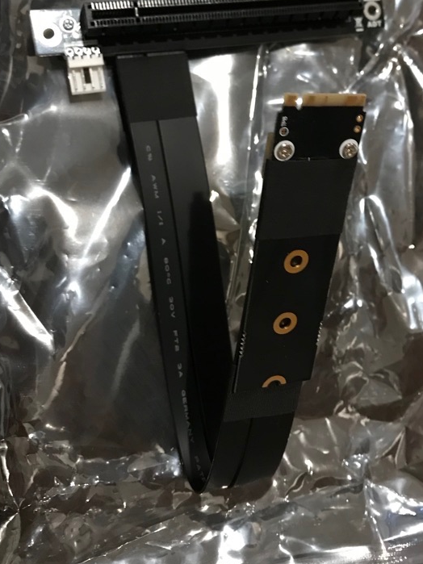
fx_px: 668
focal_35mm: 41
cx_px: 259
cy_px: 199
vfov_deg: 45.3
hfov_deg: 35.0
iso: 100
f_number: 1.8
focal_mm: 3.99
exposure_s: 1/9
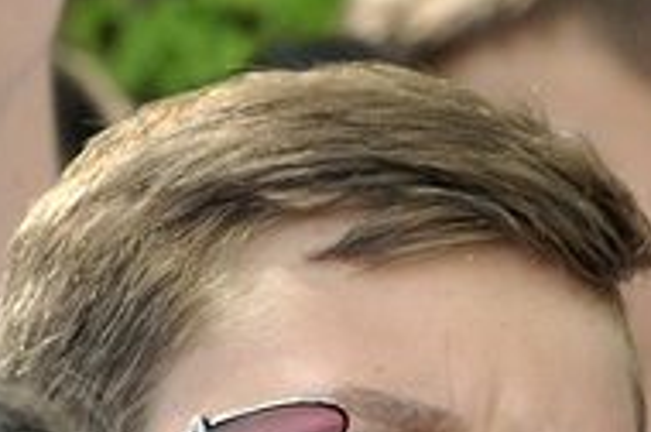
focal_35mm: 1374
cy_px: 1077
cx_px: 1514
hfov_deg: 1.5
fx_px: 24804
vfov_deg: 1.0
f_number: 8
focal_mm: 170
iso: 800
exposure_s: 1/125
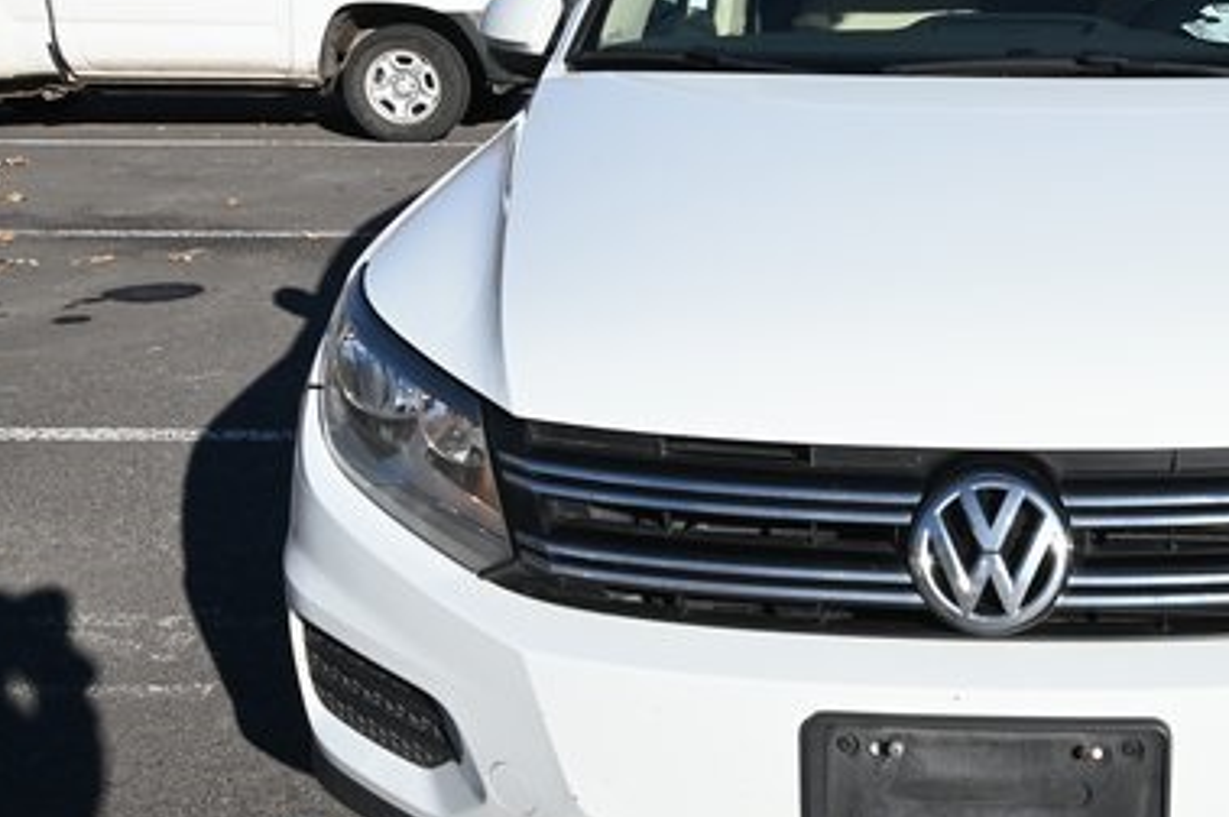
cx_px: 999
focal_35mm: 49
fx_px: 1671
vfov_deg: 27.4
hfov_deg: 38.7
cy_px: 353
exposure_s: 1/30
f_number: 22
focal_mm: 29
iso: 100
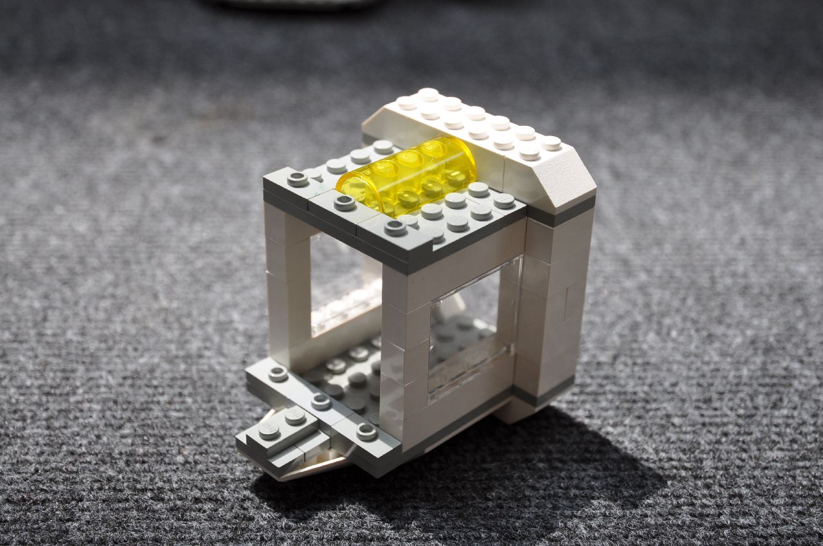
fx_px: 1301
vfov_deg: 23.7
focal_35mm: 57
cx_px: 412
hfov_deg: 35.1
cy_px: 273
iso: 200
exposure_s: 1/160
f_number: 5
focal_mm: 38
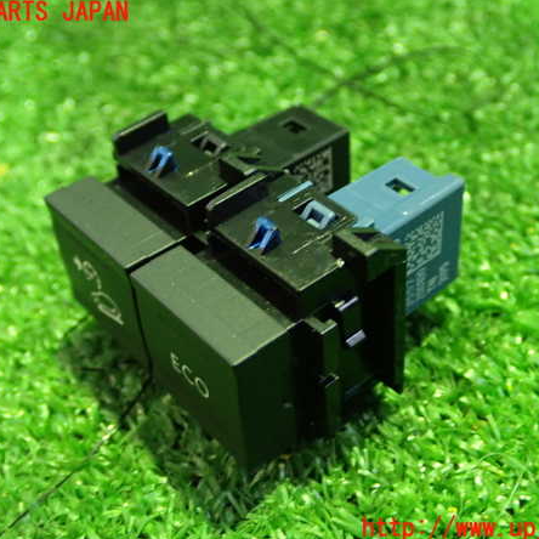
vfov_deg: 34.7
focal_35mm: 49
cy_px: 271
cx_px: 272
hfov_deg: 34.7
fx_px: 863
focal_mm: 7.31
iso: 800
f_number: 2.8
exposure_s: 1/13
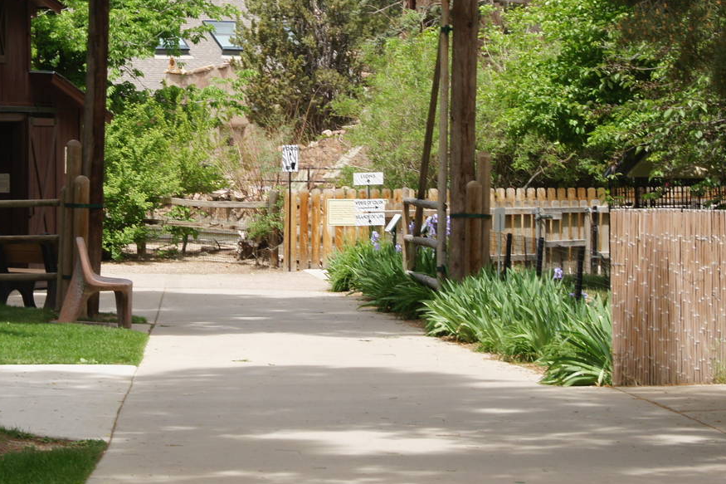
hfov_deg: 13.6
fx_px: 3043
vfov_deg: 9.1
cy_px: 152
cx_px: 217
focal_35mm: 151
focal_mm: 55
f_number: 11
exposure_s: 1/125
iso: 200
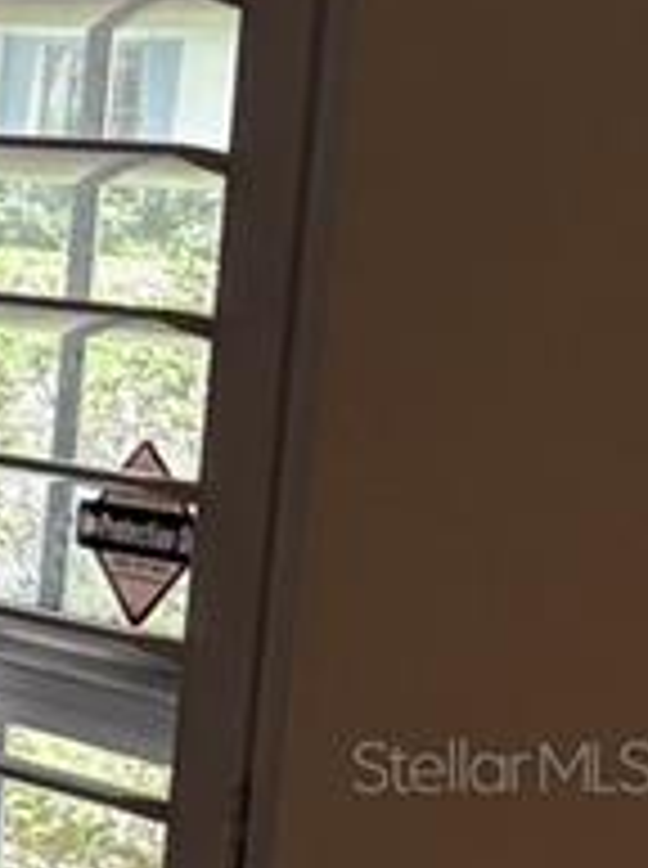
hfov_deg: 7.8
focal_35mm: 162
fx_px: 4057
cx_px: -1354
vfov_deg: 12.1
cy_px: 765
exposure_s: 1/60
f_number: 1.6
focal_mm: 5.96
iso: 100
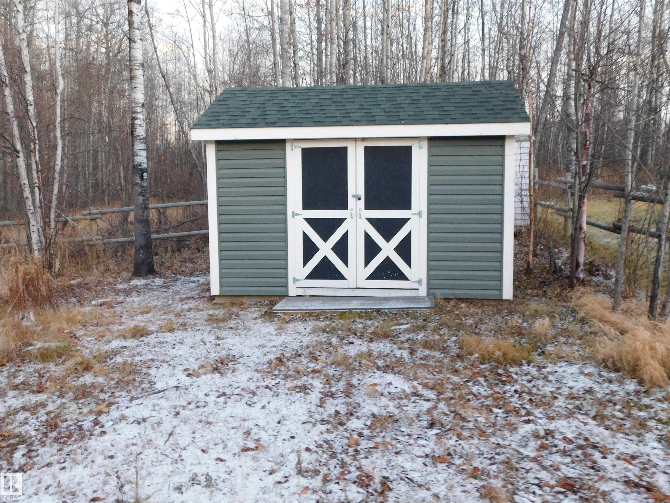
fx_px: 581
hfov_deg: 60.0
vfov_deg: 46.8
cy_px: 252
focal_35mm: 30
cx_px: 335
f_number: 3.2
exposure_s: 1/30
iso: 180
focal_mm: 5.3
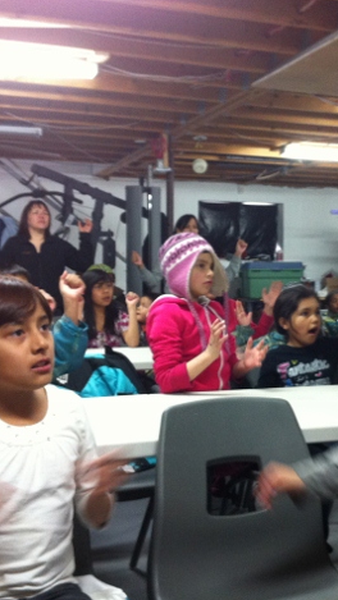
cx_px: 243
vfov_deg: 39.9
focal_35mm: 52
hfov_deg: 22.9
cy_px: 298
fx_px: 828
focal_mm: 3.85
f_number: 2.8
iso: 200
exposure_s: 1/15
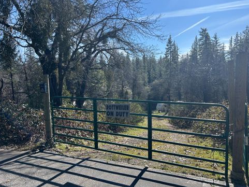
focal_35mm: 27
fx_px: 194
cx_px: 125
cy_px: 94
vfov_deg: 51.4
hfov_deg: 65.3
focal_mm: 5.7
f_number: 1.5
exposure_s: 1/2841
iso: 50
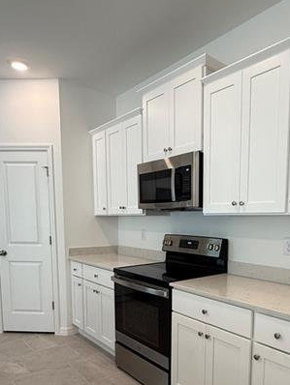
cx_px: 187
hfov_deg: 50.7
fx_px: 301
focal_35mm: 27
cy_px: 254
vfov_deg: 63.7
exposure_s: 1/120
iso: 125
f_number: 2.2
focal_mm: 2.22
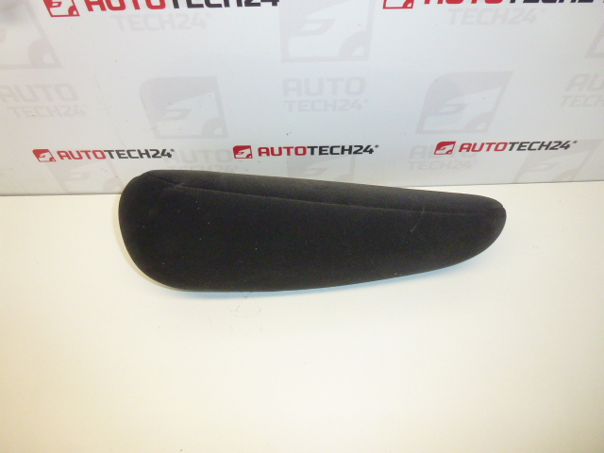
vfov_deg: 56.8
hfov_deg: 71.6
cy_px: 226
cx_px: 302
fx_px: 419
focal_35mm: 24
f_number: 3.3
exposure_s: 1/400
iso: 400
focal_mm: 4.3
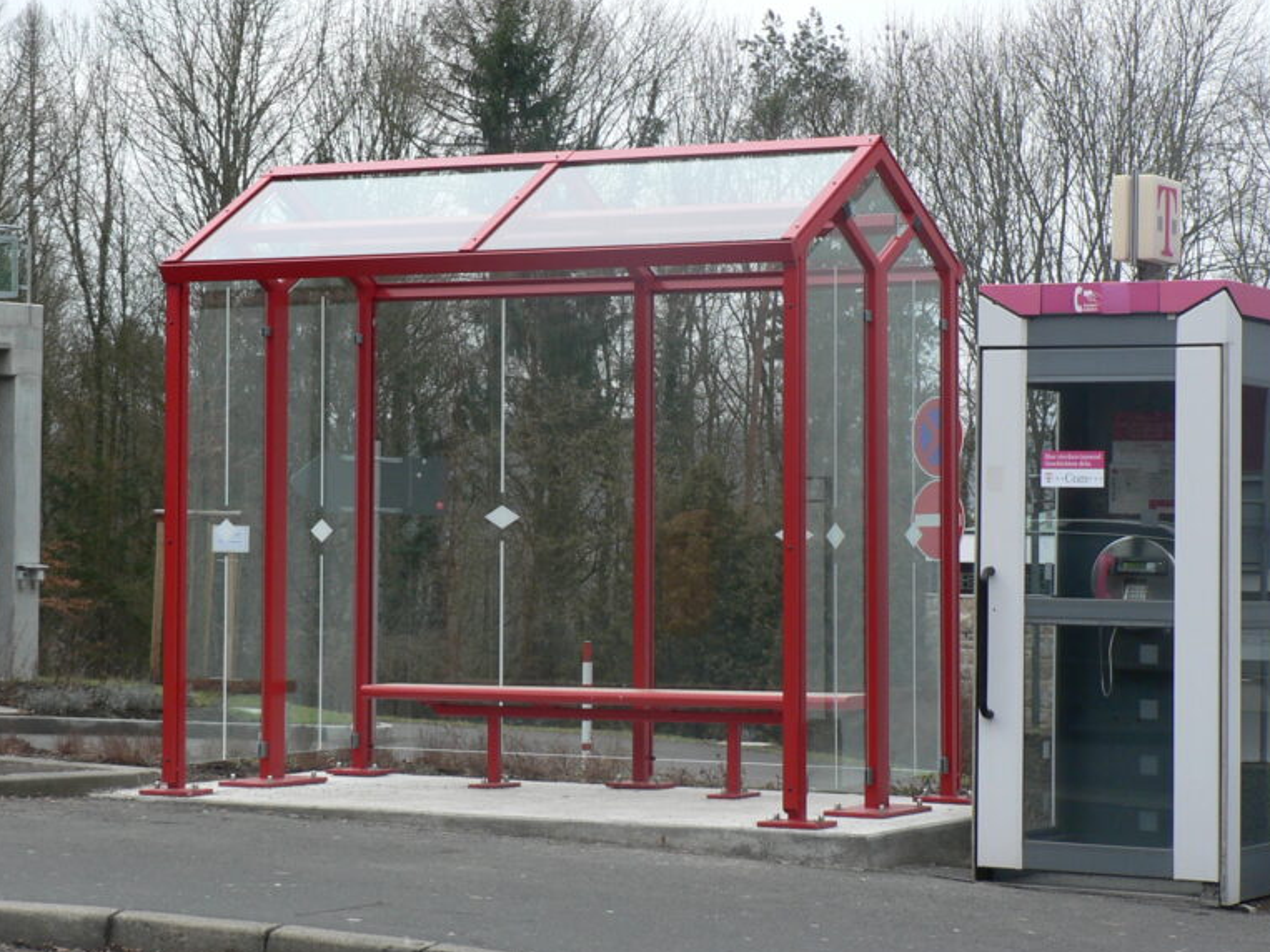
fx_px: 3595
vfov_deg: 15.1
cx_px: 549
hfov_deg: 20.0
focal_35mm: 98
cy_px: 389
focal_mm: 12.2
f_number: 4
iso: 80
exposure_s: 1/100
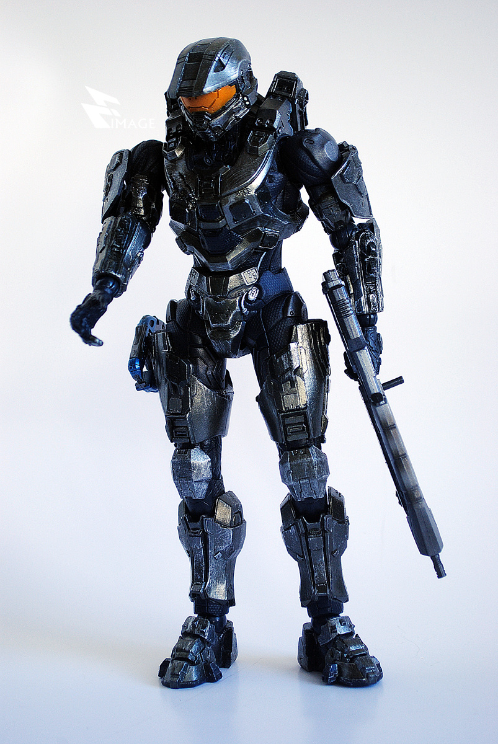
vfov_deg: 30.5
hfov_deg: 20.7
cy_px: 372
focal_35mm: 66
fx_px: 1366
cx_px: 249
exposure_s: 1/25
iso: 200
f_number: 5.3
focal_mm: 44
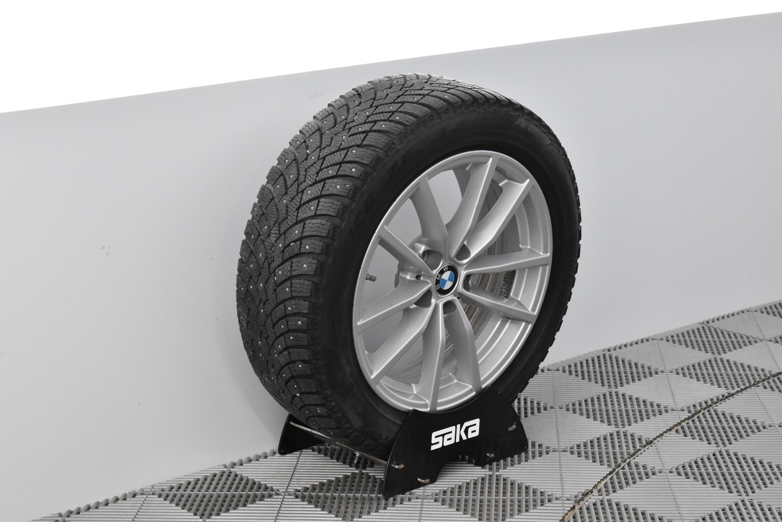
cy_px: 261
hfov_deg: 27.0
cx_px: 391
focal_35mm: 75
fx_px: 1629
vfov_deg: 18.2
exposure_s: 1/80
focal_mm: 50
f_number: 5.6
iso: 3200
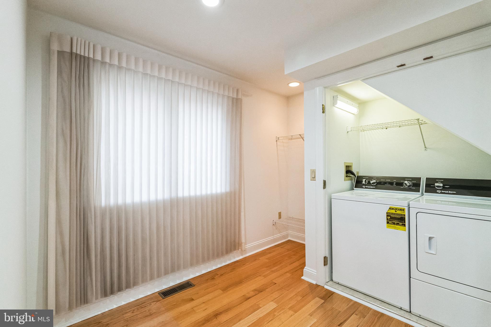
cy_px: 164
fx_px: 218
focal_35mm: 16
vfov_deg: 73.7
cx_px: 246
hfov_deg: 96.7
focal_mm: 16
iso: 3200
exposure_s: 1/200
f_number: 7.1
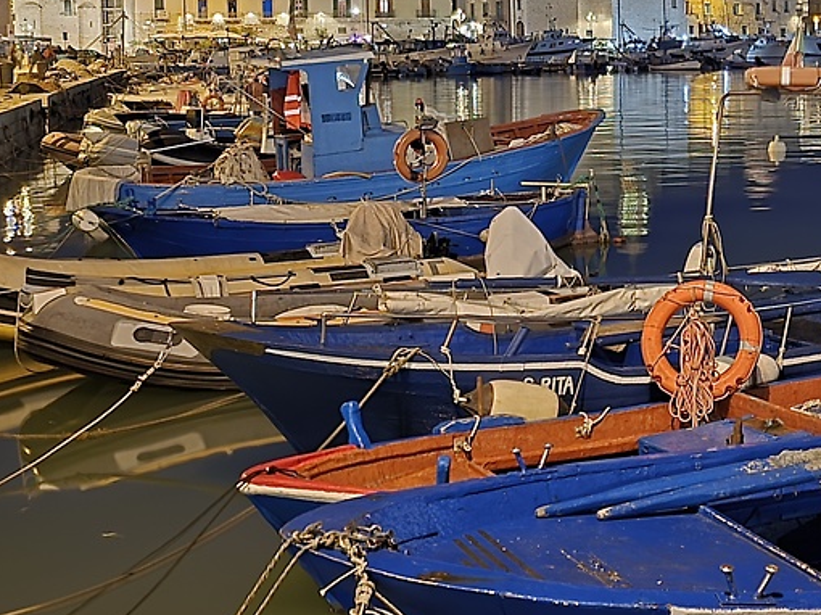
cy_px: 127
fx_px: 1541
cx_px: 787
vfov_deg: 22.3
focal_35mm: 65
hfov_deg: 28.3
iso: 160
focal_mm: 6.3
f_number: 1.7
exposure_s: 1/2.66
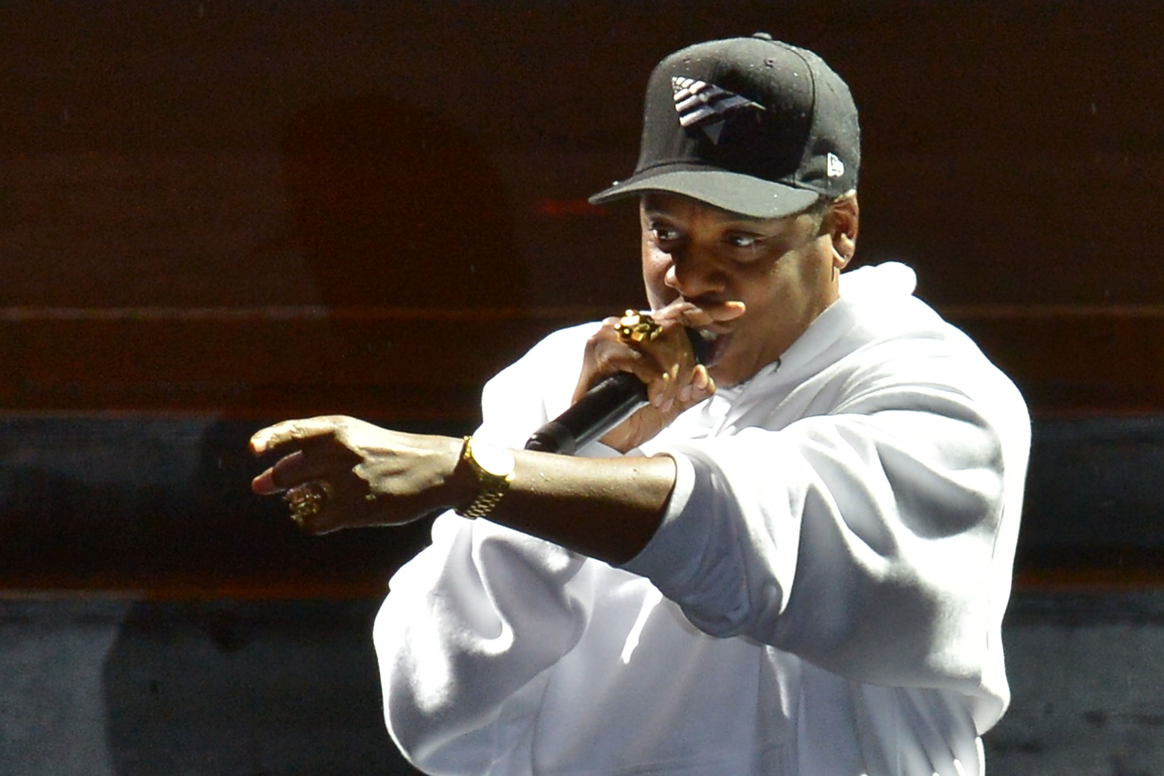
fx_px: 19398
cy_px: 388
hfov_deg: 3.4
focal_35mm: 600
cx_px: 582
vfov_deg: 2.3
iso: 1600
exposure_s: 1/400
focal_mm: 600
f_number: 5.6
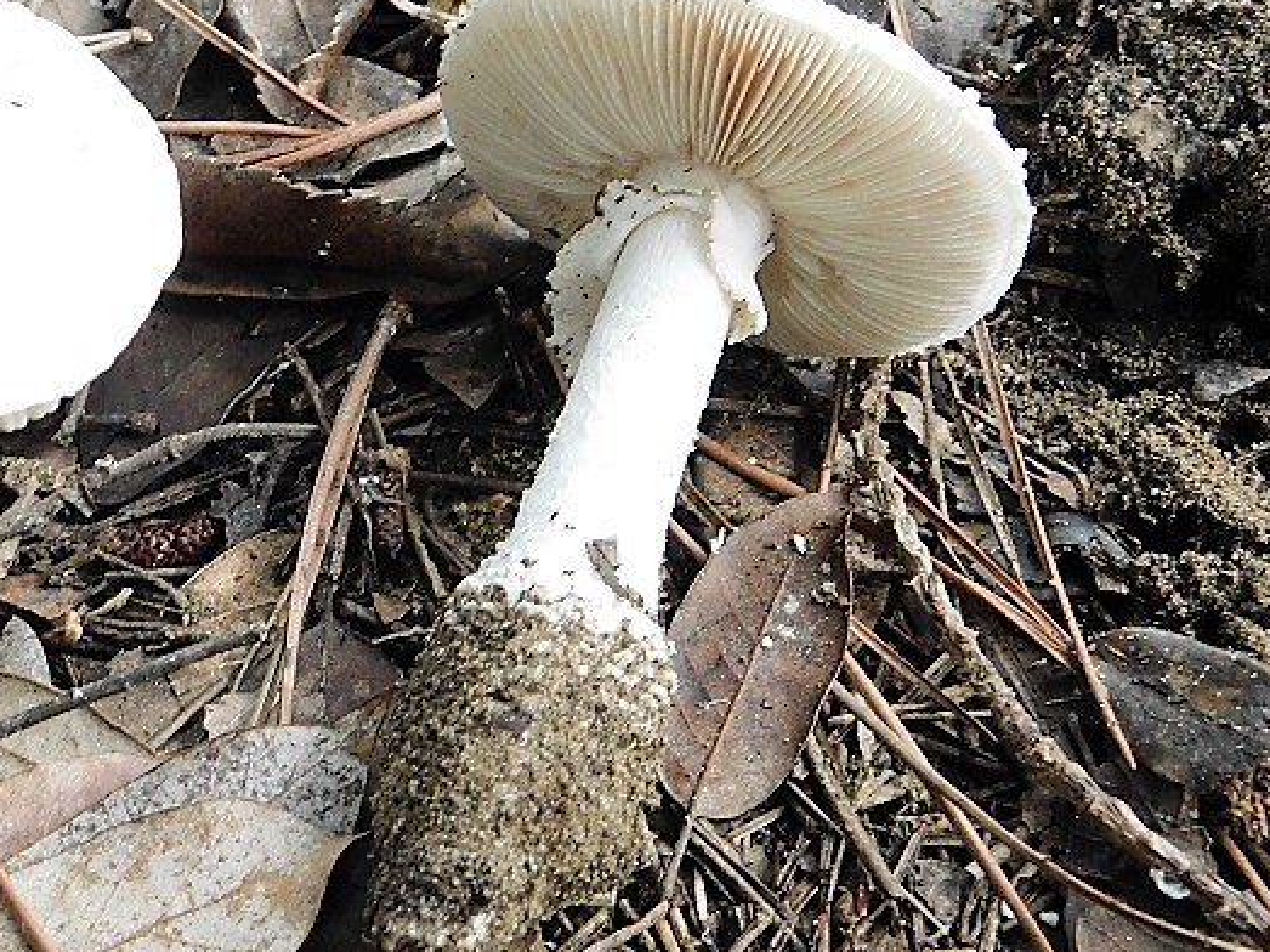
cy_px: 449
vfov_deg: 18.9
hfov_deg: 24.8
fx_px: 2861
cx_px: 345
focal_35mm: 78
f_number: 3.8
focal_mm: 9
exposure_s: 1/8
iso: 500
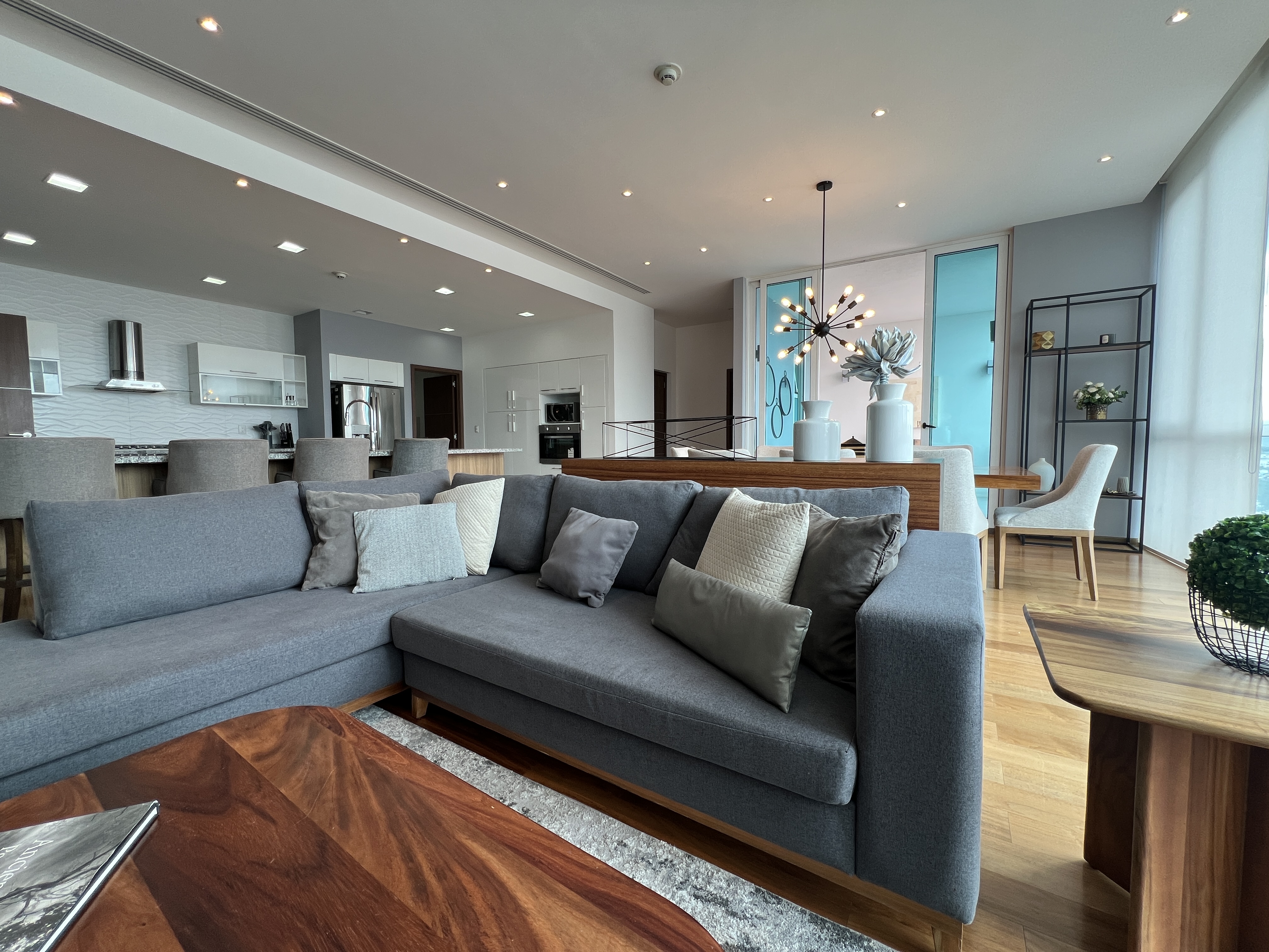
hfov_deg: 106.2
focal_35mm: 13
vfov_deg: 89.9
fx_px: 477
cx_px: 634
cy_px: 476
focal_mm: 1.57
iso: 50
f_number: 1.8
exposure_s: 1/99
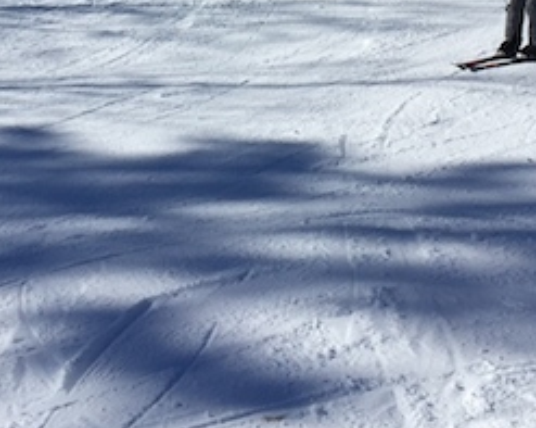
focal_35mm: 78
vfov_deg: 18.5
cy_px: -100
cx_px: 234
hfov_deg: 24.5
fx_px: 1236
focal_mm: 4.15
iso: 32
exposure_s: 1/4950
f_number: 2.2
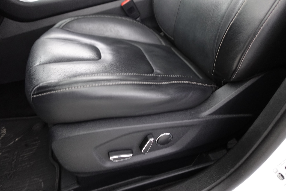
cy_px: 96
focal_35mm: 24
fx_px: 191
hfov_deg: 73.7
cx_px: 143
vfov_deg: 53.1
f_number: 1.8
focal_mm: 9.4
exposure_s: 1/10
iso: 800
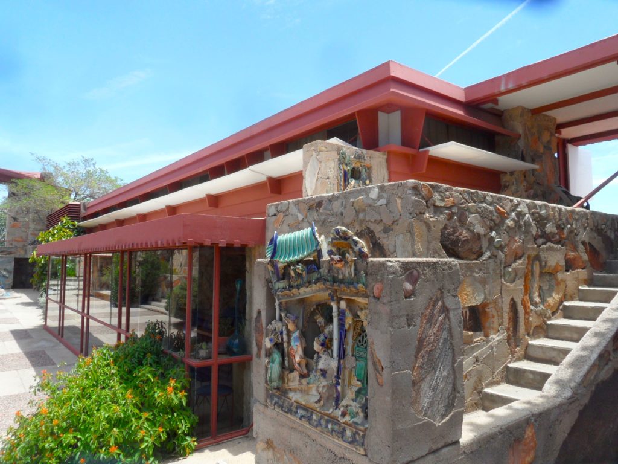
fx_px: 428
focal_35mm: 24
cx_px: 309
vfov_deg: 56.8
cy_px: 232
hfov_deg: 71.6
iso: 80
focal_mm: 3.9
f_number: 4.6
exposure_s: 1/250
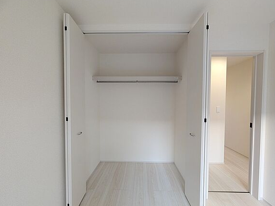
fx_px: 103
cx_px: 138
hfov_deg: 106.2
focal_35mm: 13
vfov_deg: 89.9
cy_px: 104
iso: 53
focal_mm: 2.02
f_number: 1.7
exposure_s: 1/29.1
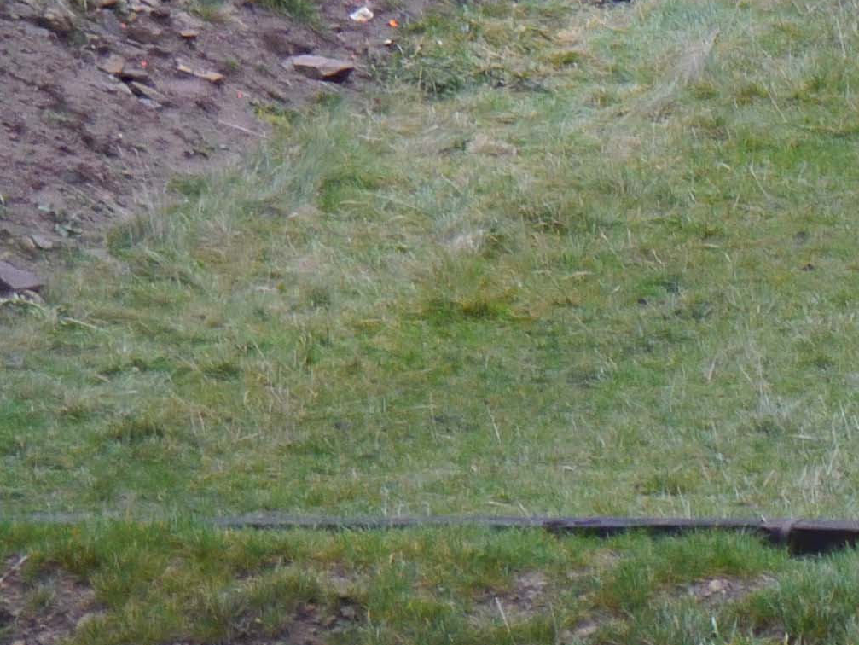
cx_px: 1944
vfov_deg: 3.9
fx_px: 9508
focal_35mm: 383
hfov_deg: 5.0
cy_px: -69
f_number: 5.6
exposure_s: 1/80
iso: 640
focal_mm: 42
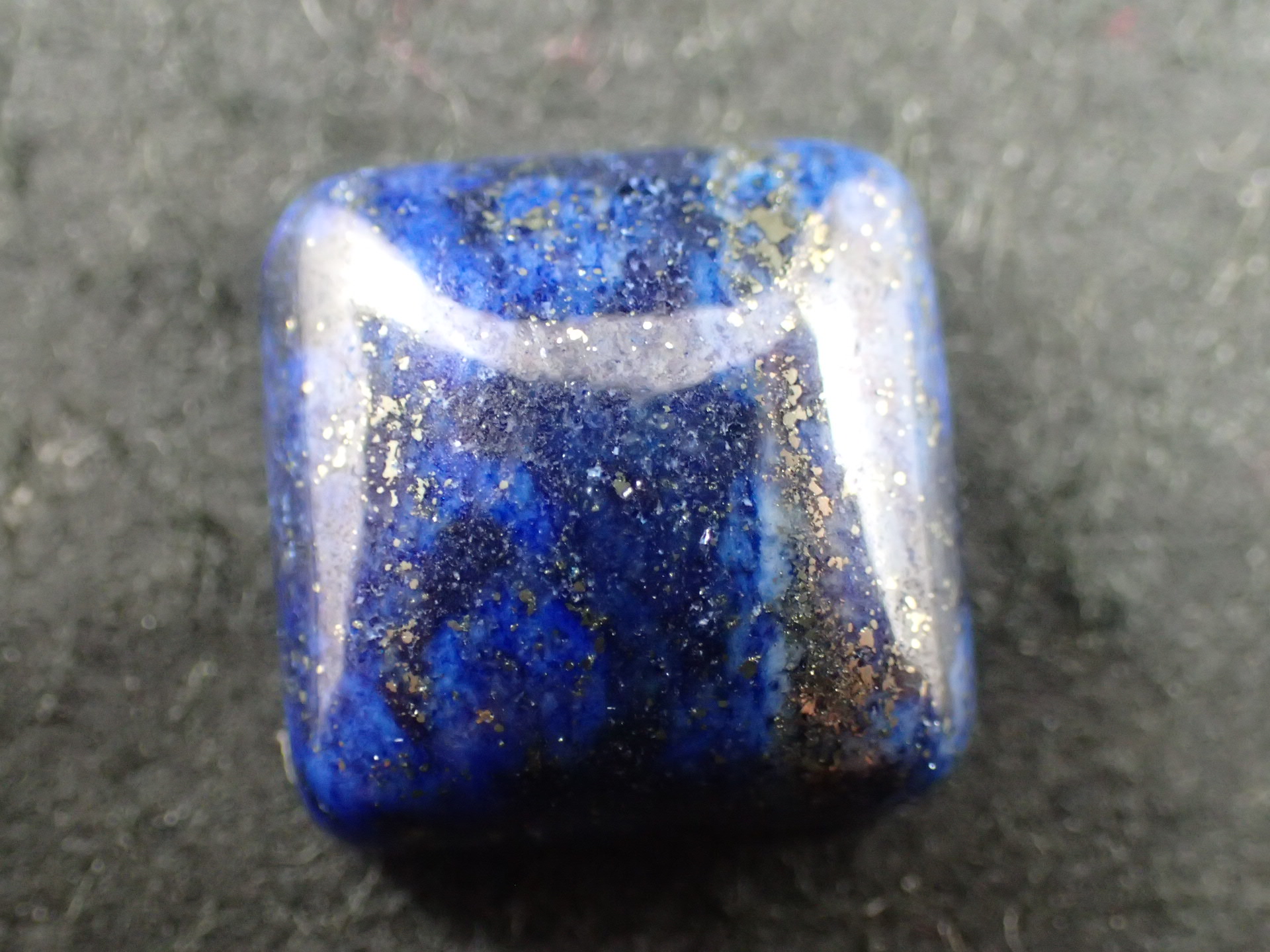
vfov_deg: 22.6
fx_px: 2385
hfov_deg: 29.8
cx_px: 635
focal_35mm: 65
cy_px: 476
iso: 1000
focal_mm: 11.78
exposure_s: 1/60
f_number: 3.8
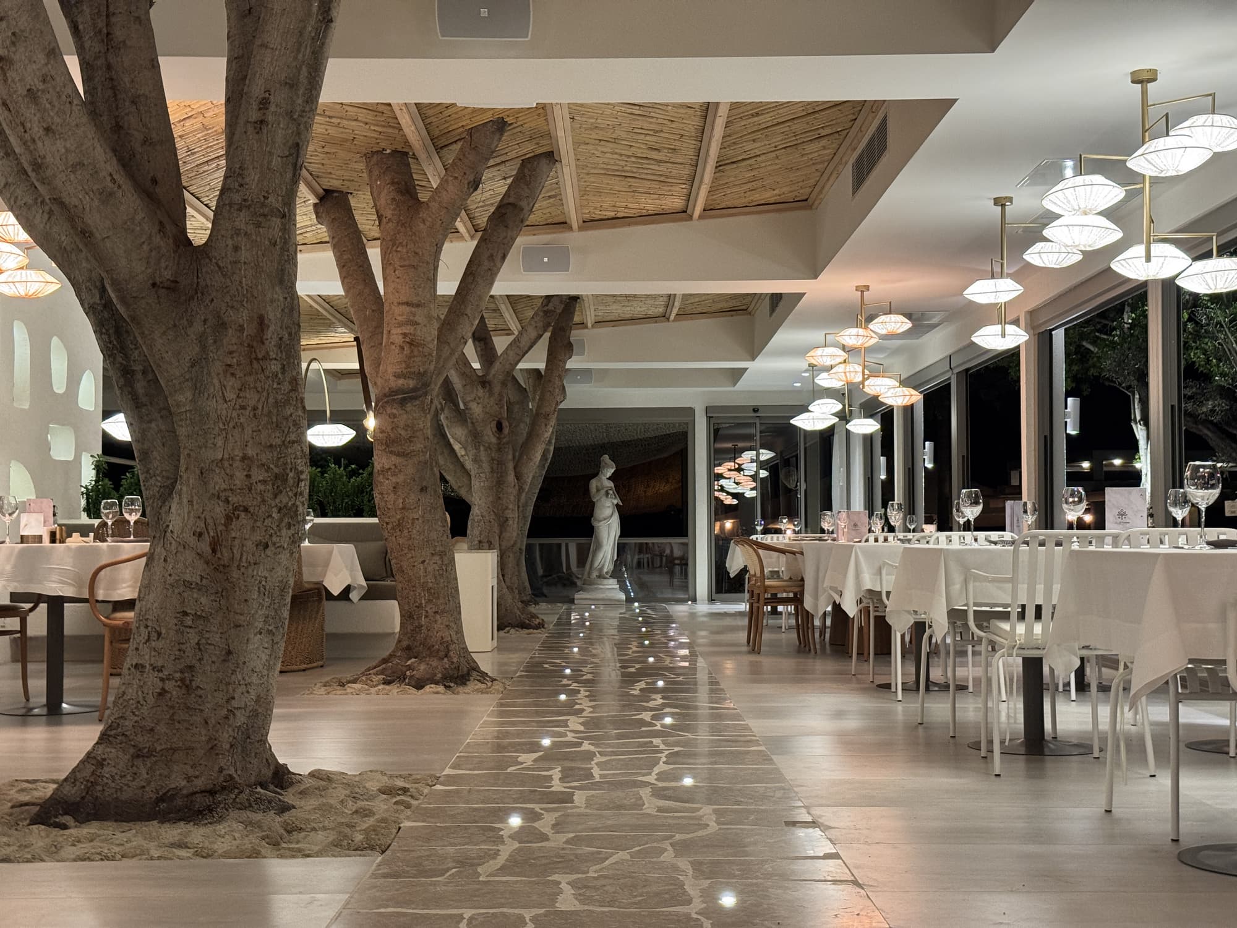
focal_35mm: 48
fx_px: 1715
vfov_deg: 30.3
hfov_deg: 39.7
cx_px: 618
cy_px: 464
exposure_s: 1/33
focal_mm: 6.76
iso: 400
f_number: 1.78
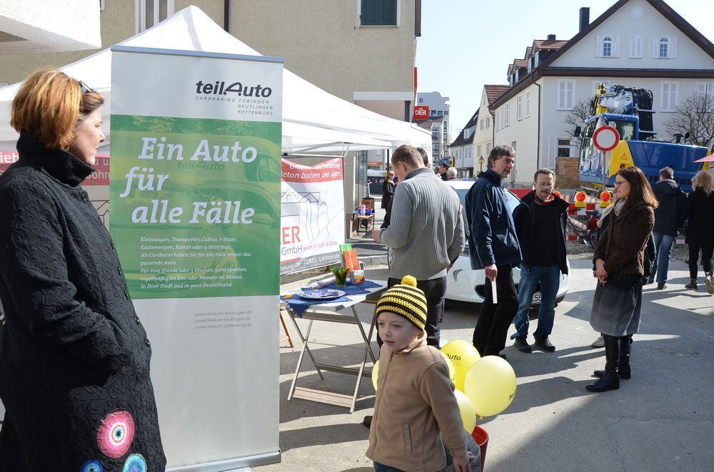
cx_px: 357
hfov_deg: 67.5
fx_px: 534
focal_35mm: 27
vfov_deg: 47.7
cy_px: 236
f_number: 6.3
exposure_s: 1/160
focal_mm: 18
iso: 100
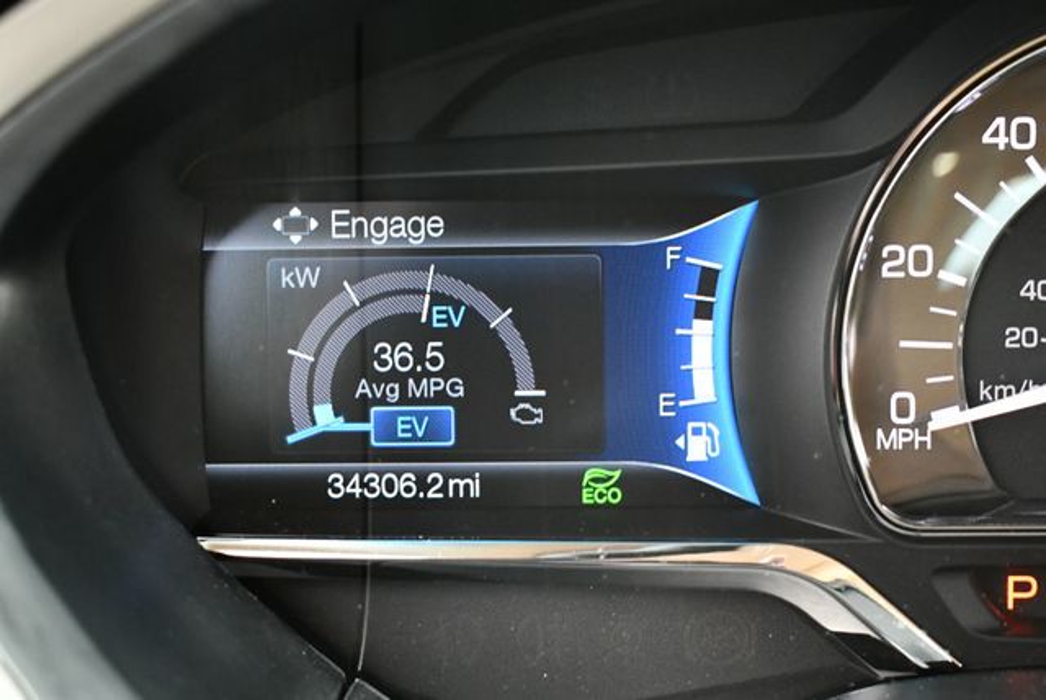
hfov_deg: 28.8
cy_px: 350
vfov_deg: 19.5
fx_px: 2036
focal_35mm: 70
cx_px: 523
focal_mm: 35
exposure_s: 1/125
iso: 1800
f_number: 4.5
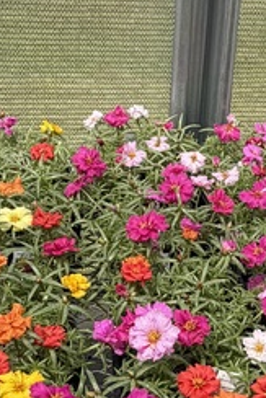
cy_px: 294
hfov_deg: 22.1
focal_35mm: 61
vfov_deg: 32.3
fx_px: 675
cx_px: 194
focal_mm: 2.22
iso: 40
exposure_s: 1/502
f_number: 2.2
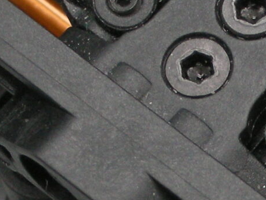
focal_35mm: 497
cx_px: 404
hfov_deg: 4.0
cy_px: 303
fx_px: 3821
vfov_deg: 3.0
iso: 120
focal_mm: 18.6
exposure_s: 1/58.5
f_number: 4.3
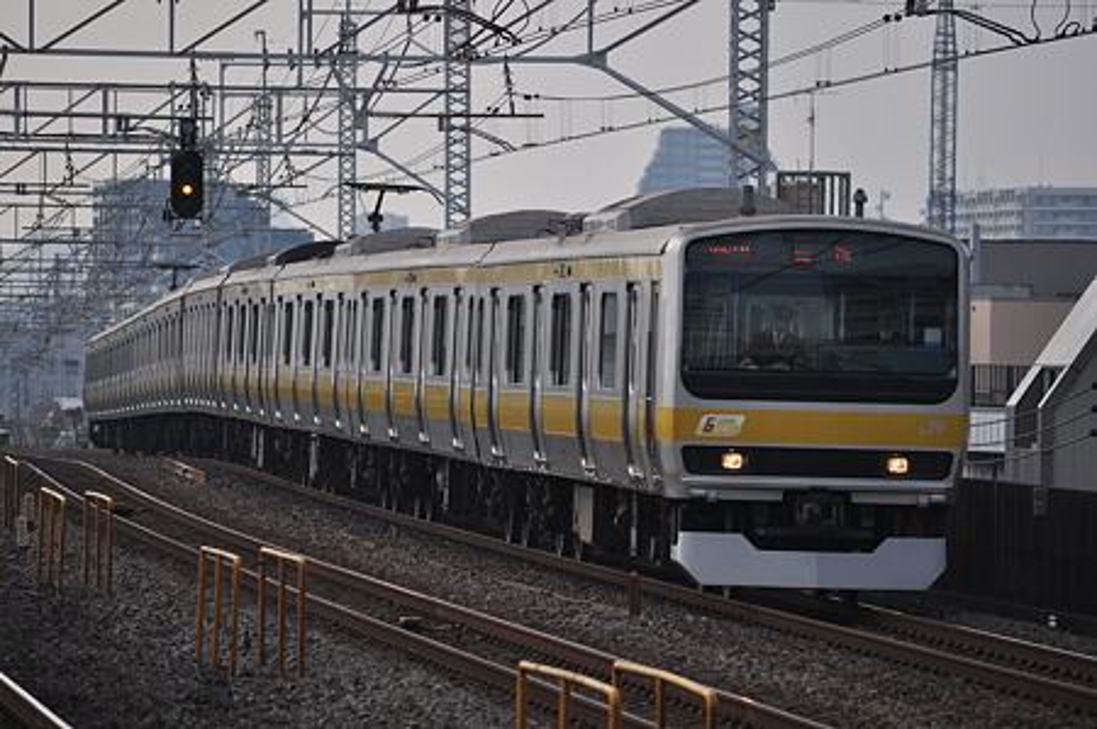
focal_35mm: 300
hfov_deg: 6.9
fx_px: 9132
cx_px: 548
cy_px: 364
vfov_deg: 4.6
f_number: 6.3
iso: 320
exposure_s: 1/1250
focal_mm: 200
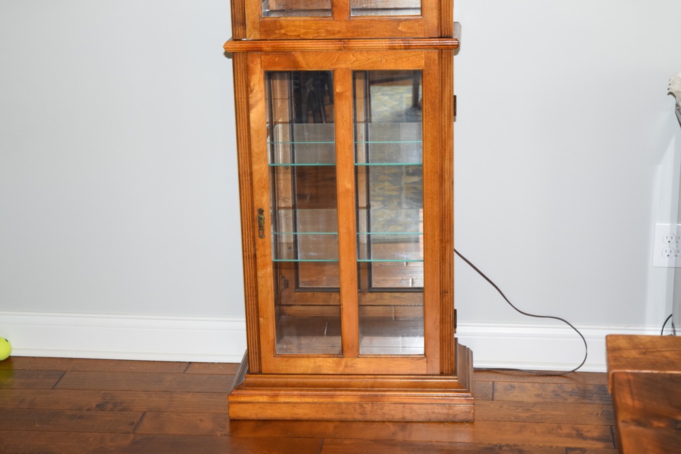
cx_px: 340
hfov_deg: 28.1
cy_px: 227
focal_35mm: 72
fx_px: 1362
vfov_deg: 18.9
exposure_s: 1/60
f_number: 5.3
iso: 800
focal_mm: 48
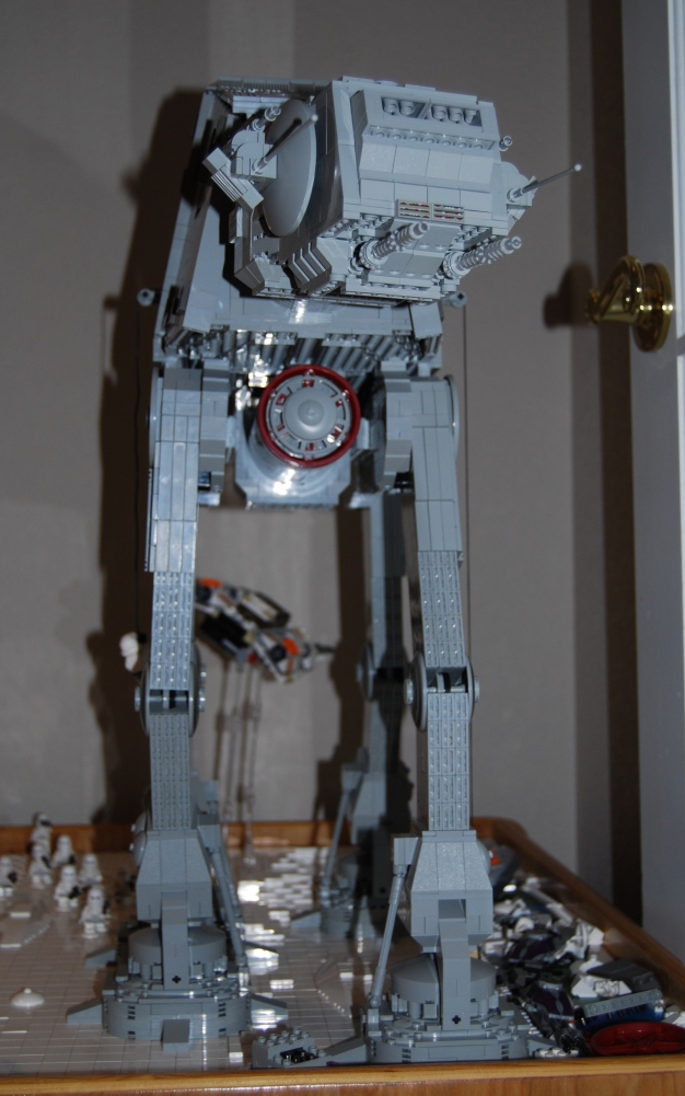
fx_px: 1449
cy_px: 543
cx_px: 334
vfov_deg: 41.4
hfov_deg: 26.6
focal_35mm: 49
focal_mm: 31
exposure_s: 1/60
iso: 200
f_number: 4.5
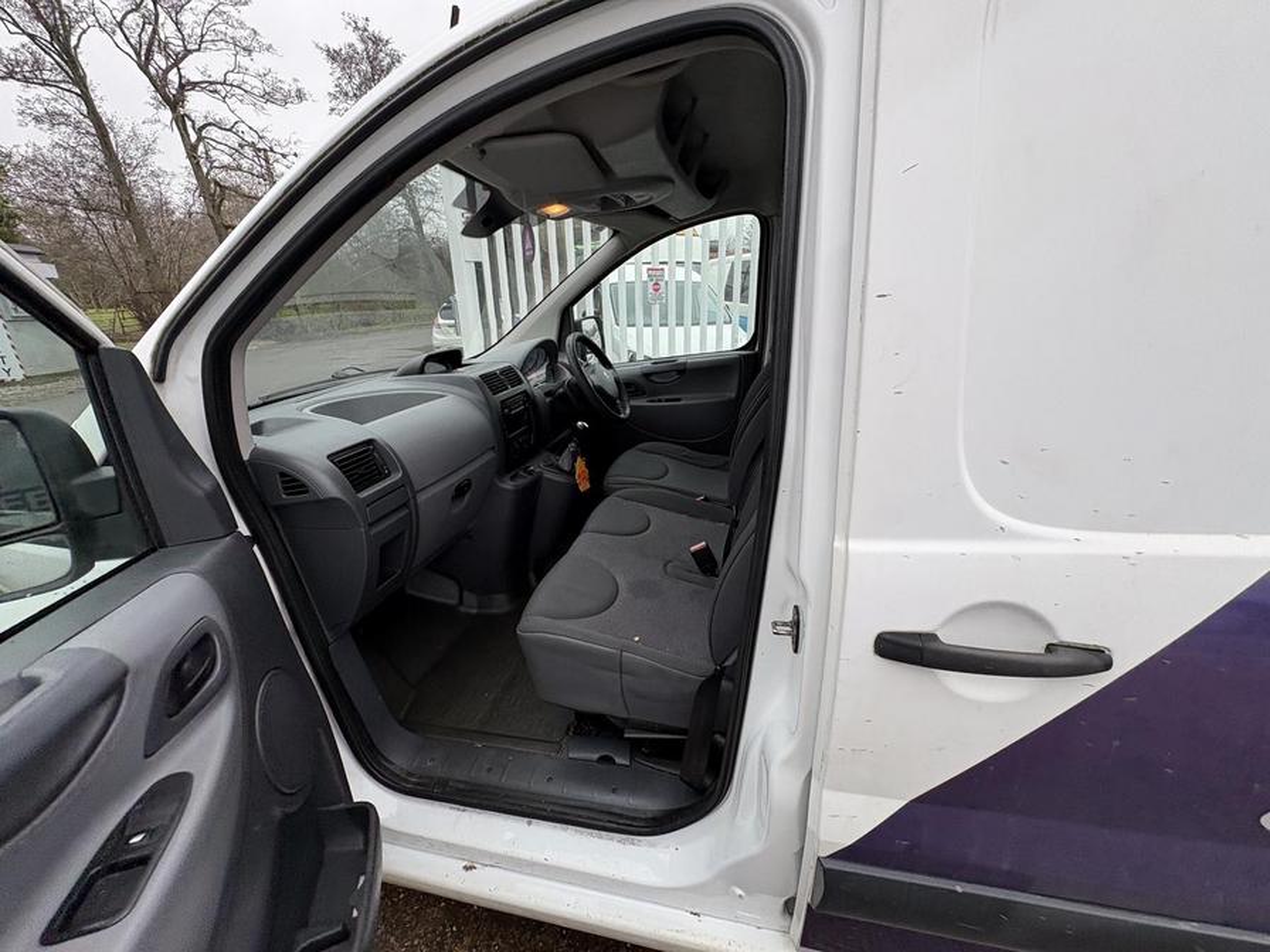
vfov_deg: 85.7
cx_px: 635
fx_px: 514
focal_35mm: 14
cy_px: 476
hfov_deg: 102.1
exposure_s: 1/99
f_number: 2.2
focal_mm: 2.22
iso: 50
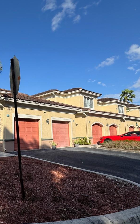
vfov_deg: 72.5
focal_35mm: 25
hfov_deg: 42.9
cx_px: 2
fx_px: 153
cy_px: 118
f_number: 2.2
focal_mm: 2.22
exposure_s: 1/2494
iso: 40
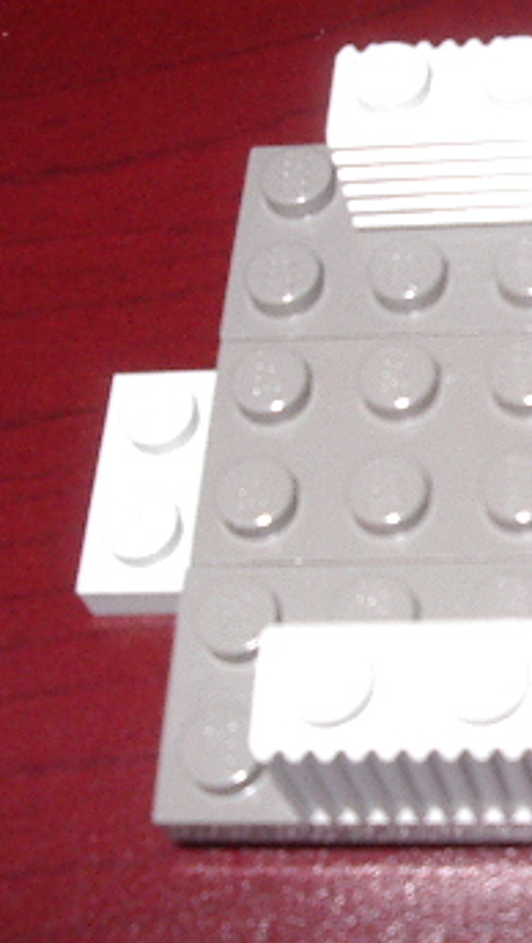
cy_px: 441
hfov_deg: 15.1
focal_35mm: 77
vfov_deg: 27.5
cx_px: 675
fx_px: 1927
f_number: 4.8
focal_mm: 5.8
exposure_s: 1/60
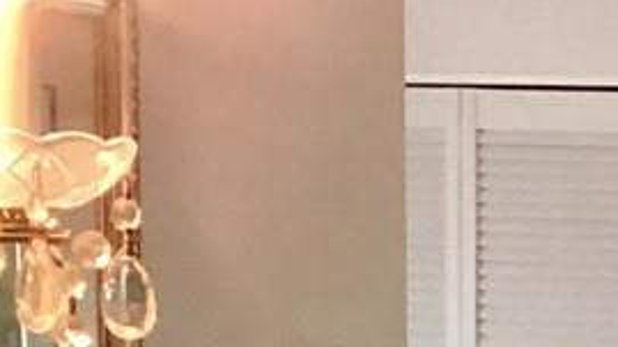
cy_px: 494
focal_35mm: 201
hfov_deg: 9.1
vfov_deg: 6.0
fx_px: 3292
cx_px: 1689
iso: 400
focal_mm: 3.3
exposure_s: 1/50
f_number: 2.4
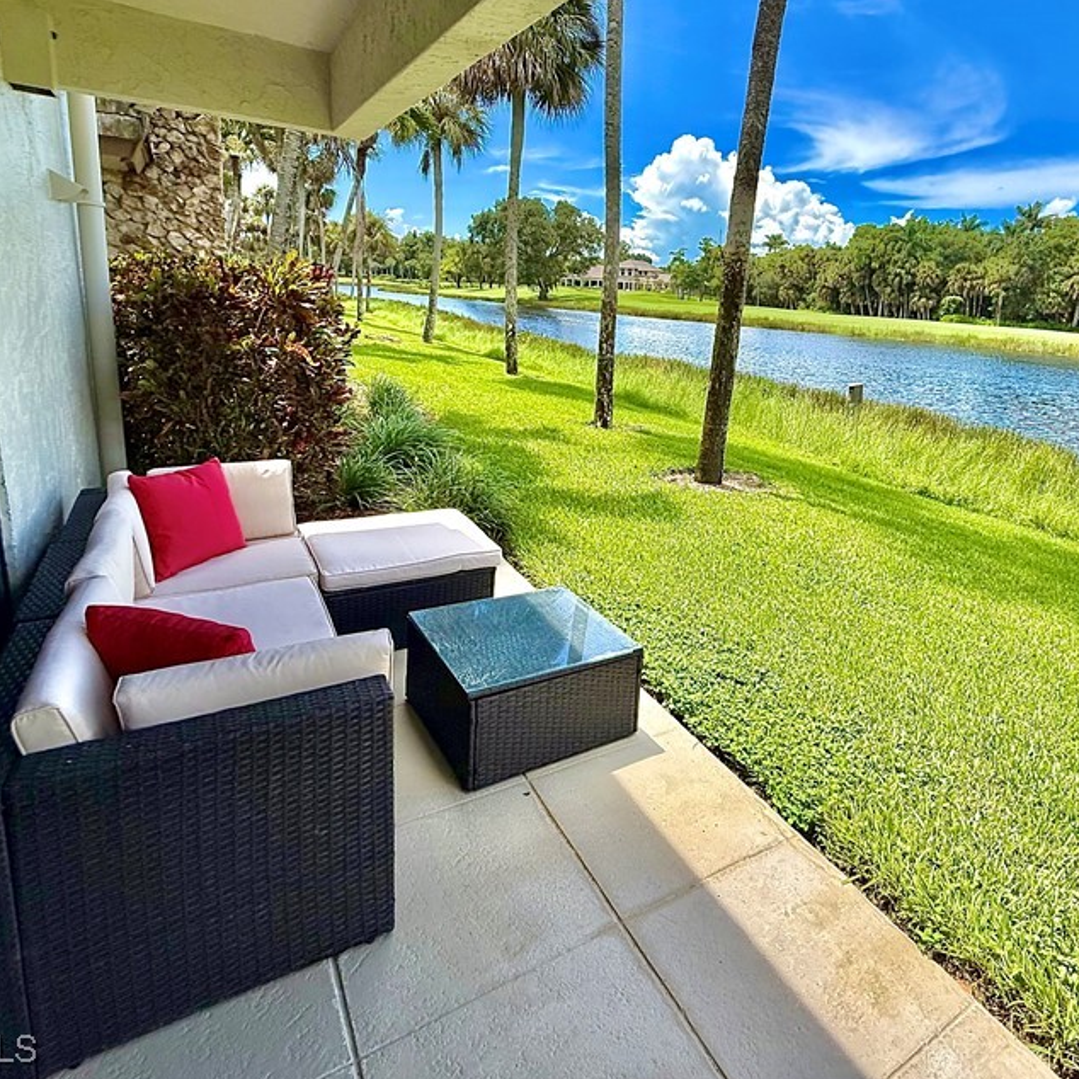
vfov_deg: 74.0
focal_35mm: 20
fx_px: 705
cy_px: 434
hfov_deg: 73.0
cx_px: 701
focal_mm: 2.22
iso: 64
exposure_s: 1/1368
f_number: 2.2
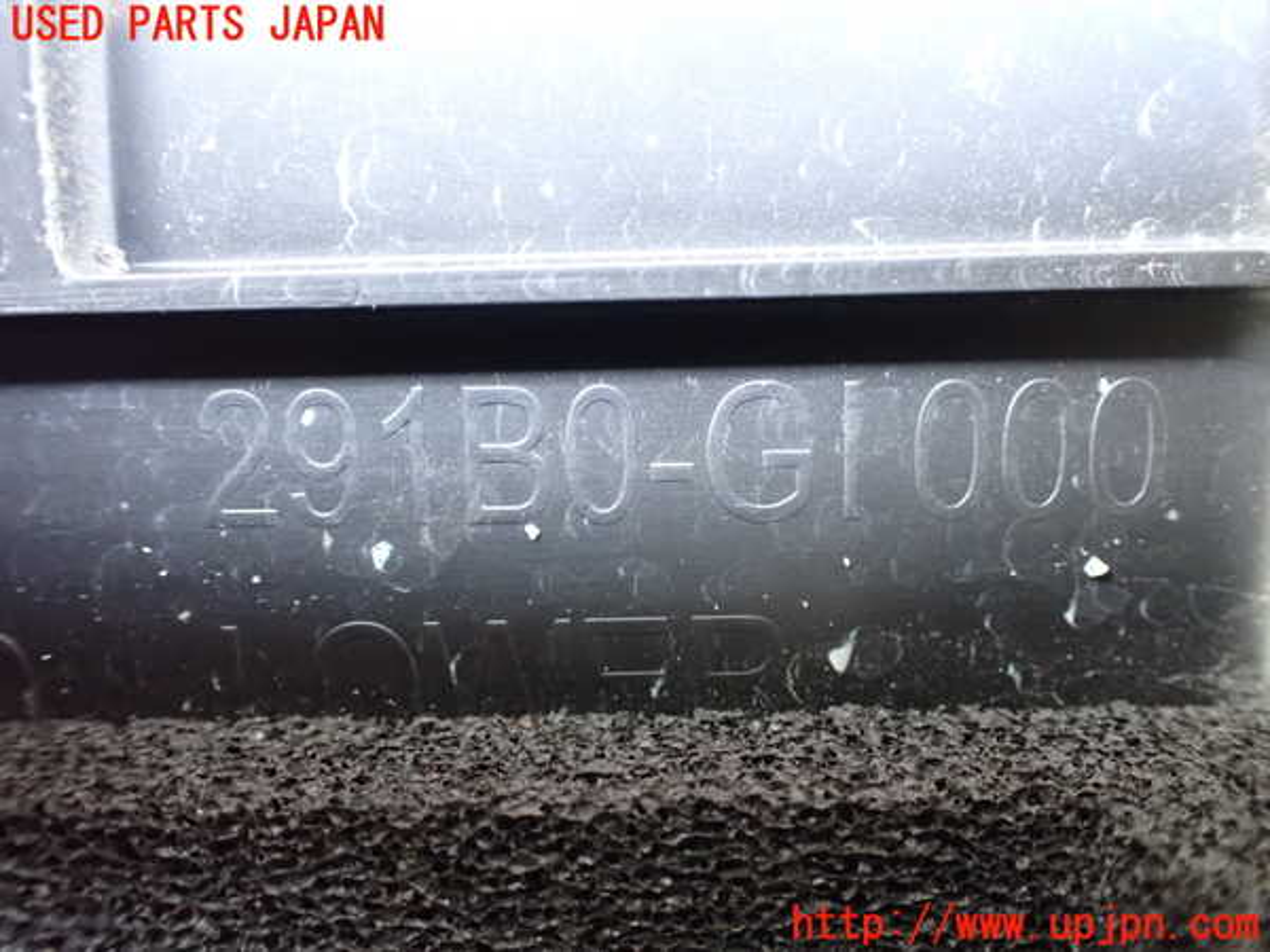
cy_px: 476
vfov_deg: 46.8
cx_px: 635
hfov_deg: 60.0
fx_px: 1101
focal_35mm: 30
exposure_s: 1/30
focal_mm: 5.4
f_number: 2.3
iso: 1600
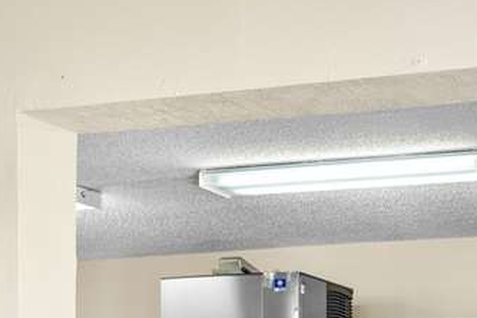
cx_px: 551
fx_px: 954
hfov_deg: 25.6
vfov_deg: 17.4
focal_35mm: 72
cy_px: 448
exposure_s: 1/2.5
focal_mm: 16
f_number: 4.5
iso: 100
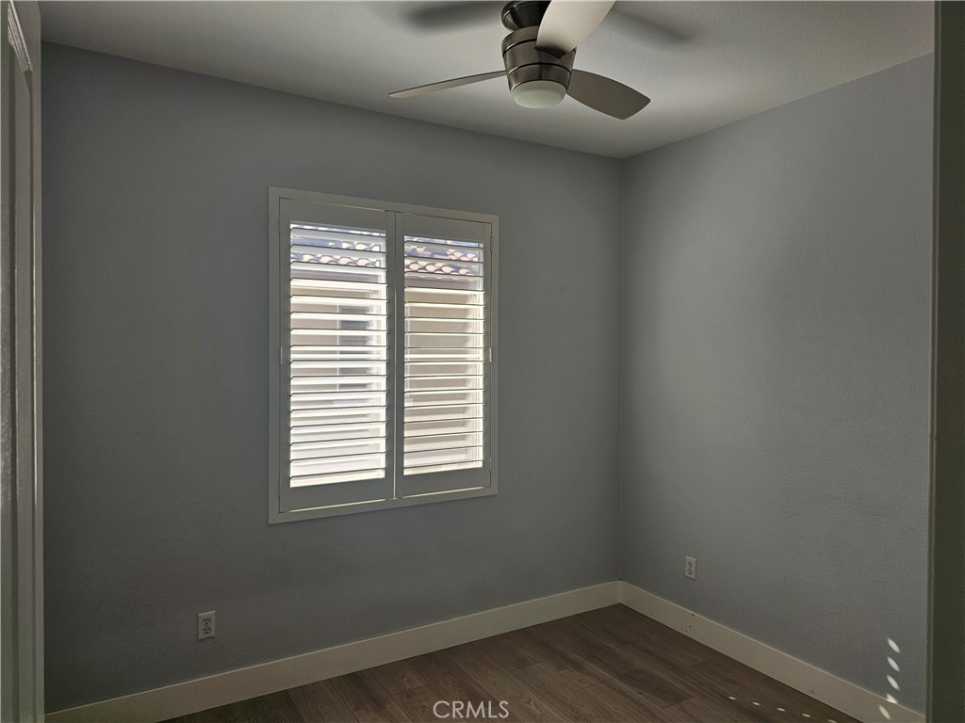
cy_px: 362
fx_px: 641
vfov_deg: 58.9
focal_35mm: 23
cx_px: 482
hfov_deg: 73.9
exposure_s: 1/180
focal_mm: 6.3
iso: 20
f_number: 1.7
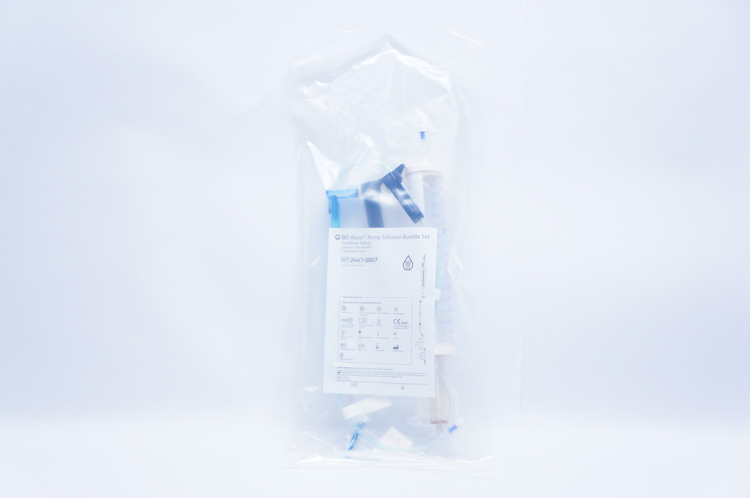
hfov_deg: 48.0
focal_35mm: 40
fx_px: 843
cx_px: 375
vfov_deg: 32.9
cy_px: 249
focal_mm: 27
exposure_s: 1/200
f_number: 4
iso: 1600
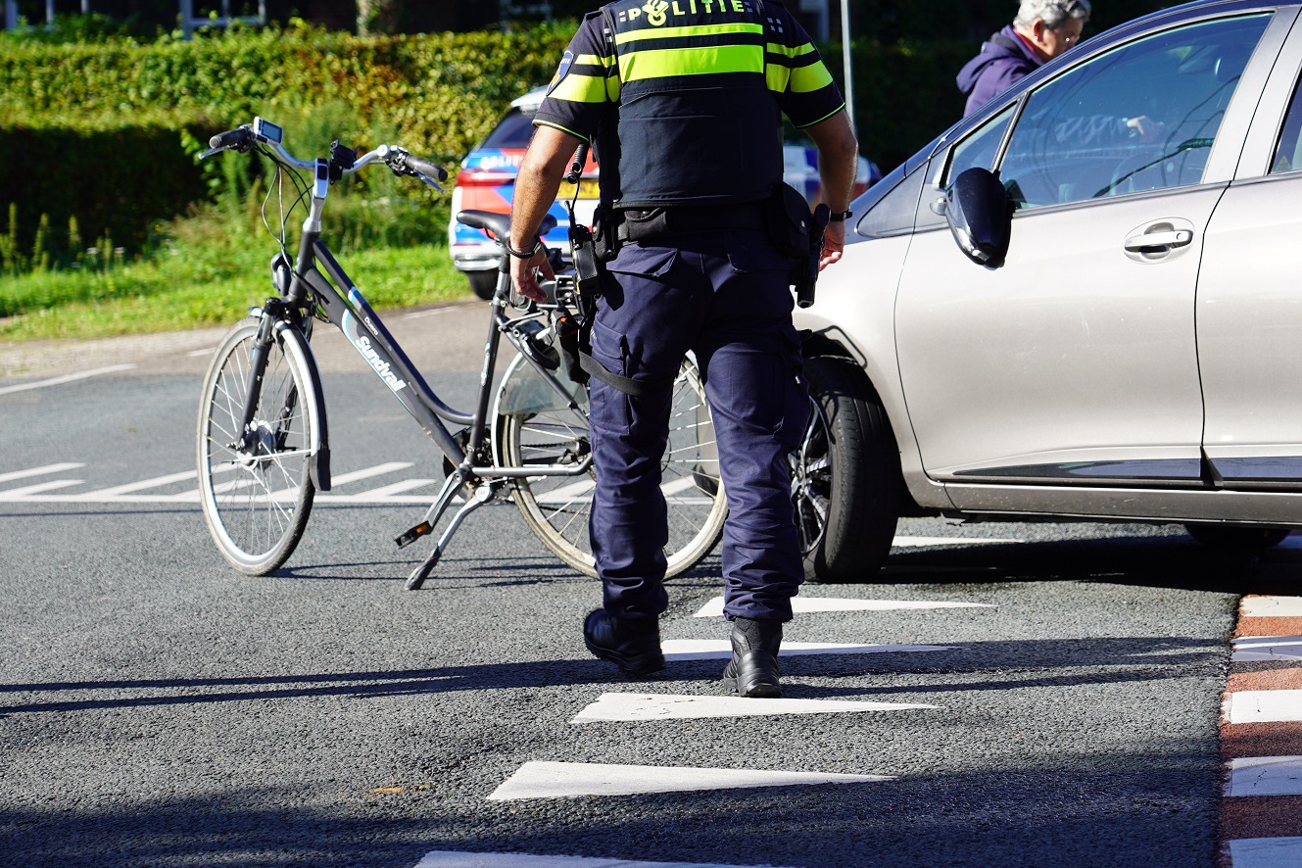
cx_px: 680
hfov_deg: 15.8
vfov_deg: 10.5
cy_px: 268
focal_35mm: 130
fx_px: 4701
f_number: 5
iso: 100
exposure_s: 1/250
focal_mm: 90
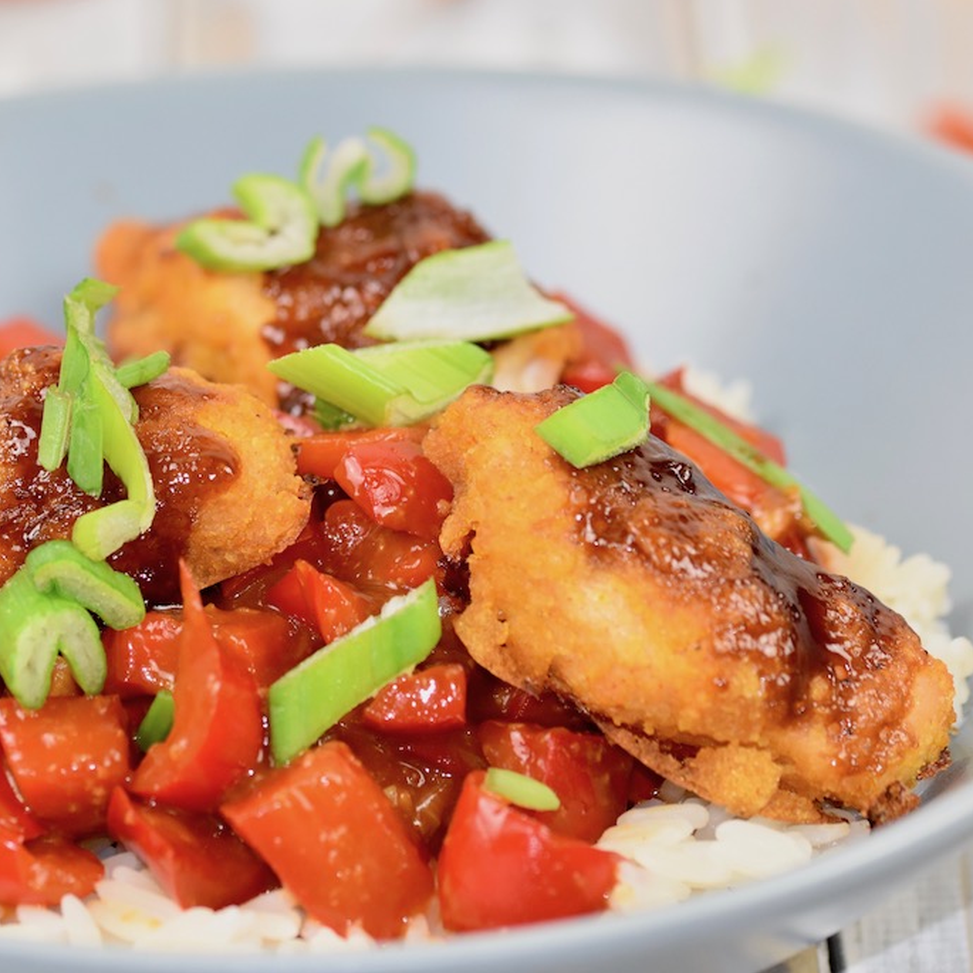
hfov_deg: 8.7
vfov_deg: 8.7
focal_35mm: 201
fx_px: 6380
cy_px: 485
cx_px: 271
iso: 800
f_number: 5.6
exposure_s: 1/125
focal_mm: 105
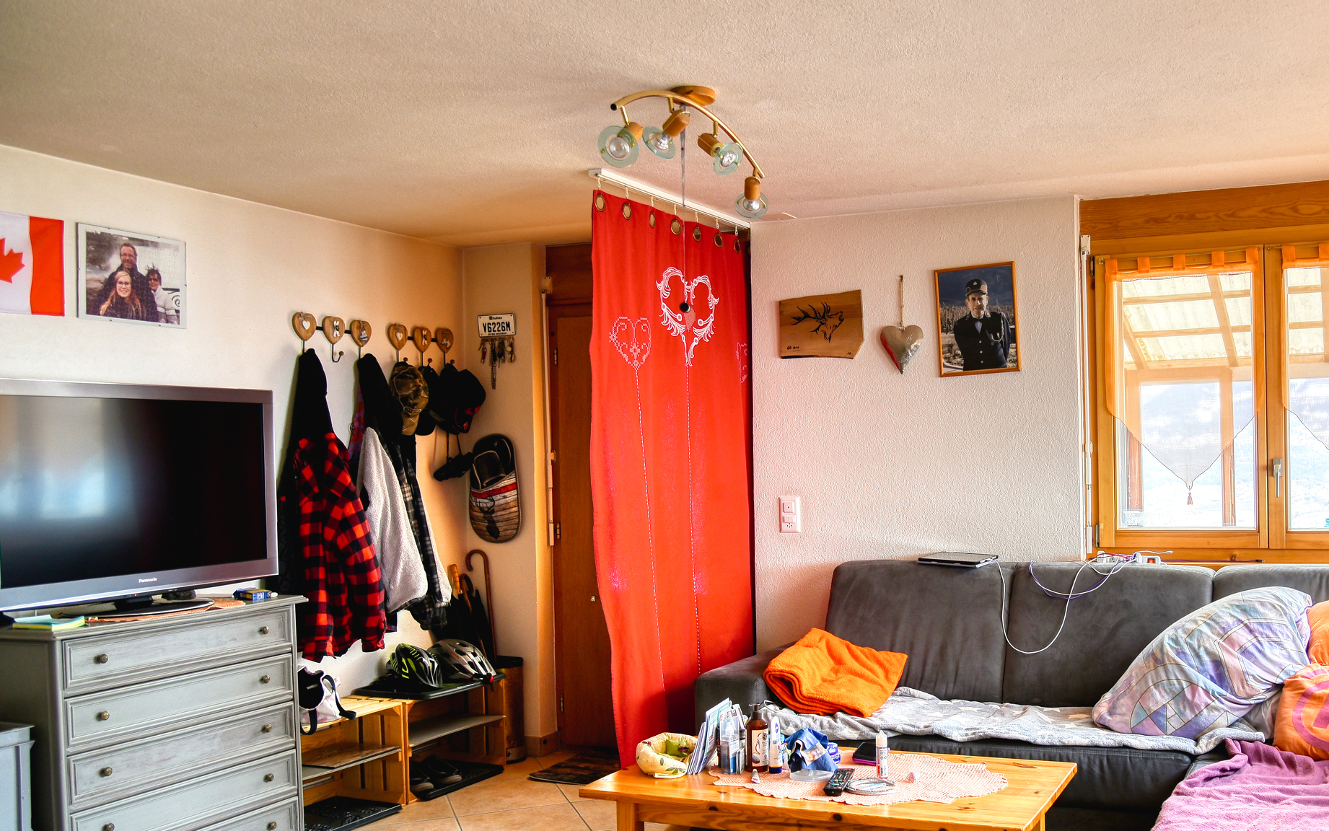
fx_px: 1232
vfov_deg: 37.2
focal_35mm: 34
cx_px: 867
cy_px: 471
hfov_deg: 55.7
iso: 250
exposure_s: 1/100
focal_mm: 24
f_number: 5
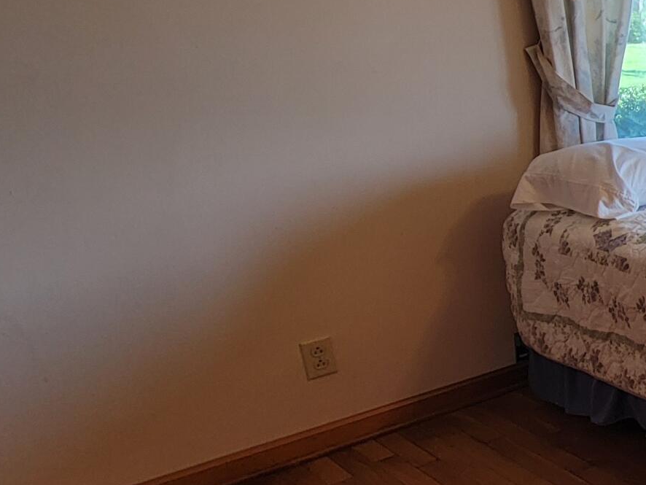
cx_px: 1062
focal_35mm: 44
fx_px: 821
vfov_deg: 32.8
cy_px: 203
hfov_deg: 25.4
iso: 80
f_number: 2.2
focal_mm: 2.2
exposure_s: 1/60
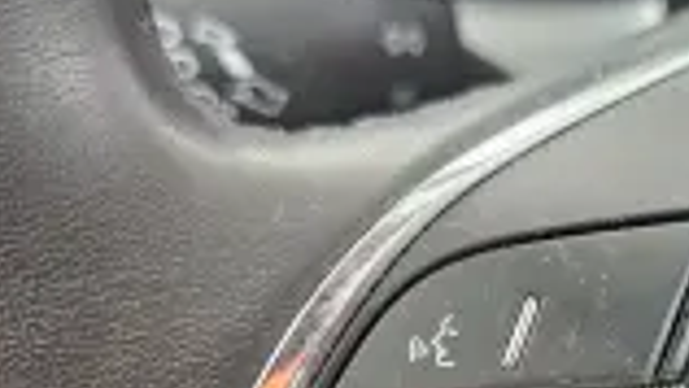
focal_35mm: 57
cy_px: 419
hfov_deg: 35.8
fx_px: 1042
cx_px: 515
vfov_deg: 20.2
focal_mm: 6.3
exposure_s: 1/55.9
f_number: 1.7
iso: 640
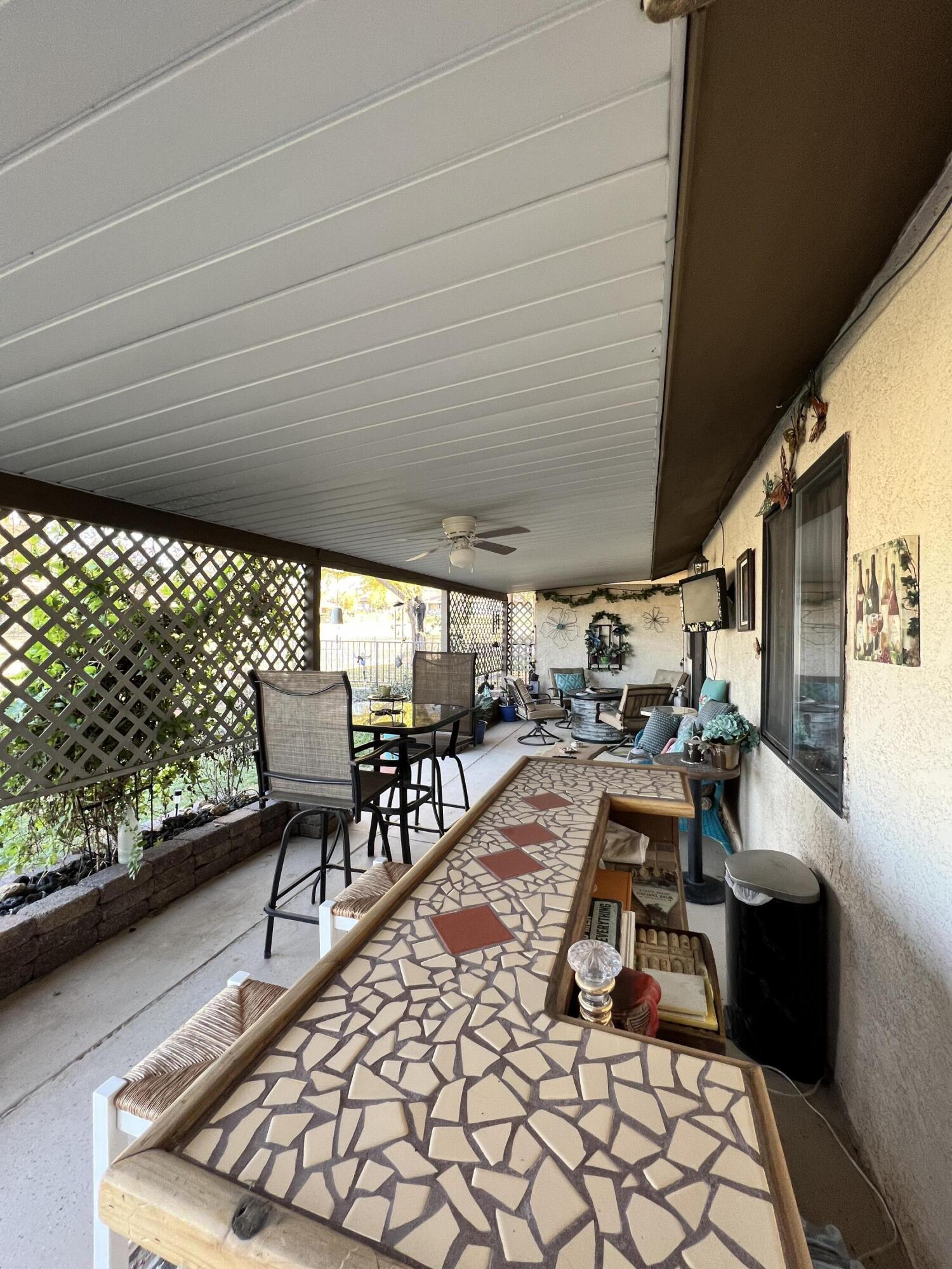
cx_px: 476
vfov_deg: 106.2
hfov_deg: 89.9
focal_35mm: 13
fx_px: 477
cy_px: 634
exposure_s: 1/99
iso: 100
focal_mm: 1.57
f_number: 1.8
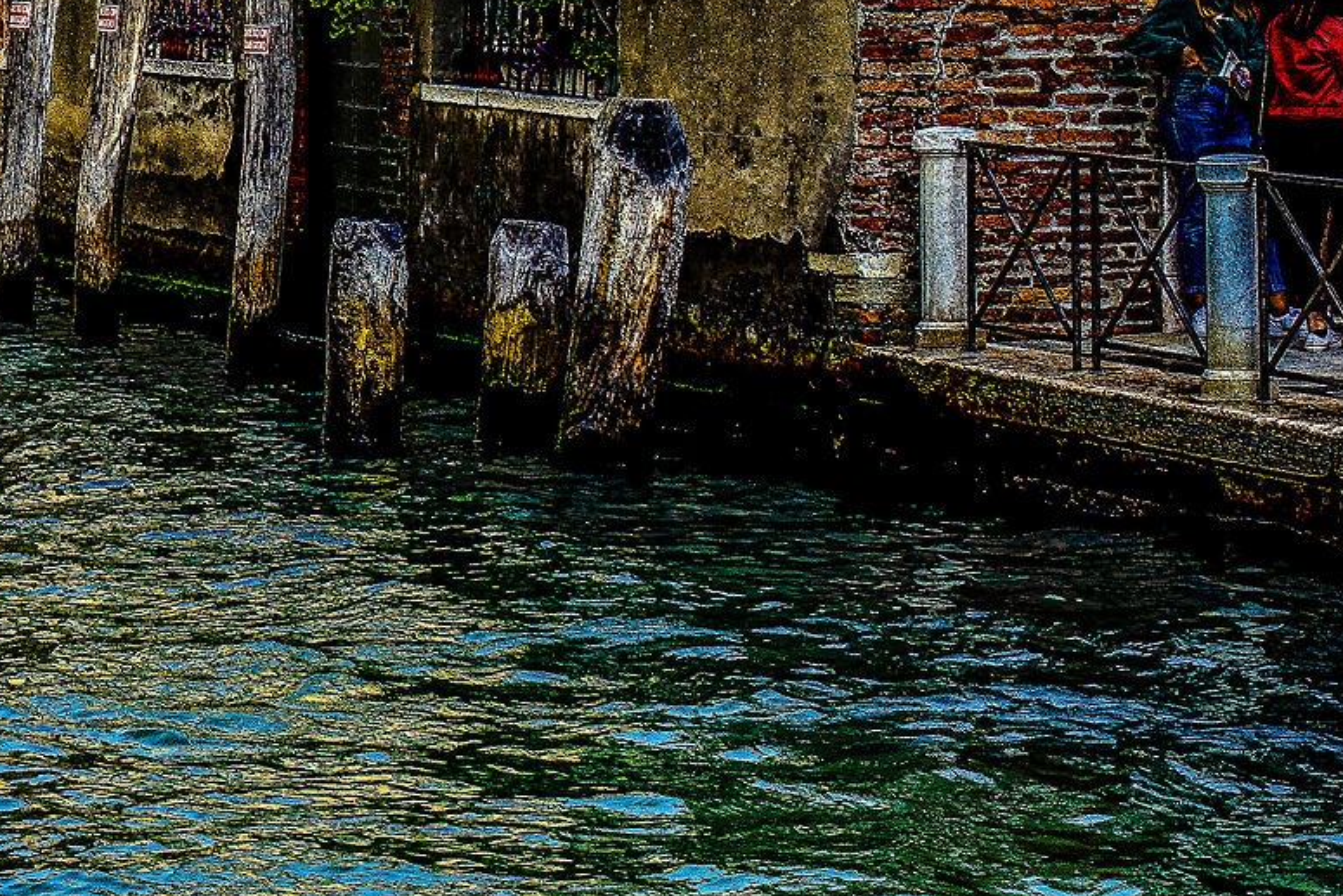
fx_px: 6065
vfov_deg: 8.4
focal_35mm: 163
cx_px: -634
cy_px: -191
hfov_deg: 12.1
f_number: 14
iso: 100
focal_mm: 35
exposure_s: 1/80
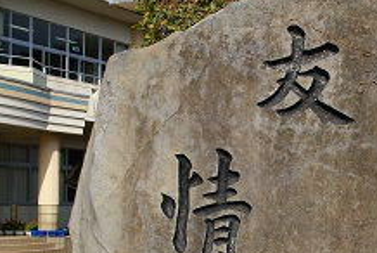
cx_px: 278
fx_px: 839
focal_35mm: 80
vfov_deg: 17.0
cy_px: 180
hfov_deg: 25.1
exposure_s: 1/160
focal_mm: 30
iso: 100
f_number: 13
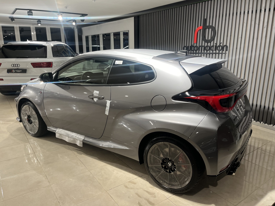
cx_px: 138
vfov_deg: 53.1
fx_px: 207
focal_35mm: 26
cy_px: 103
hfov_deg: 67.3
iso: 80
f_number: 1.6
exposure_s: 1/100
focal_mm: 5.1
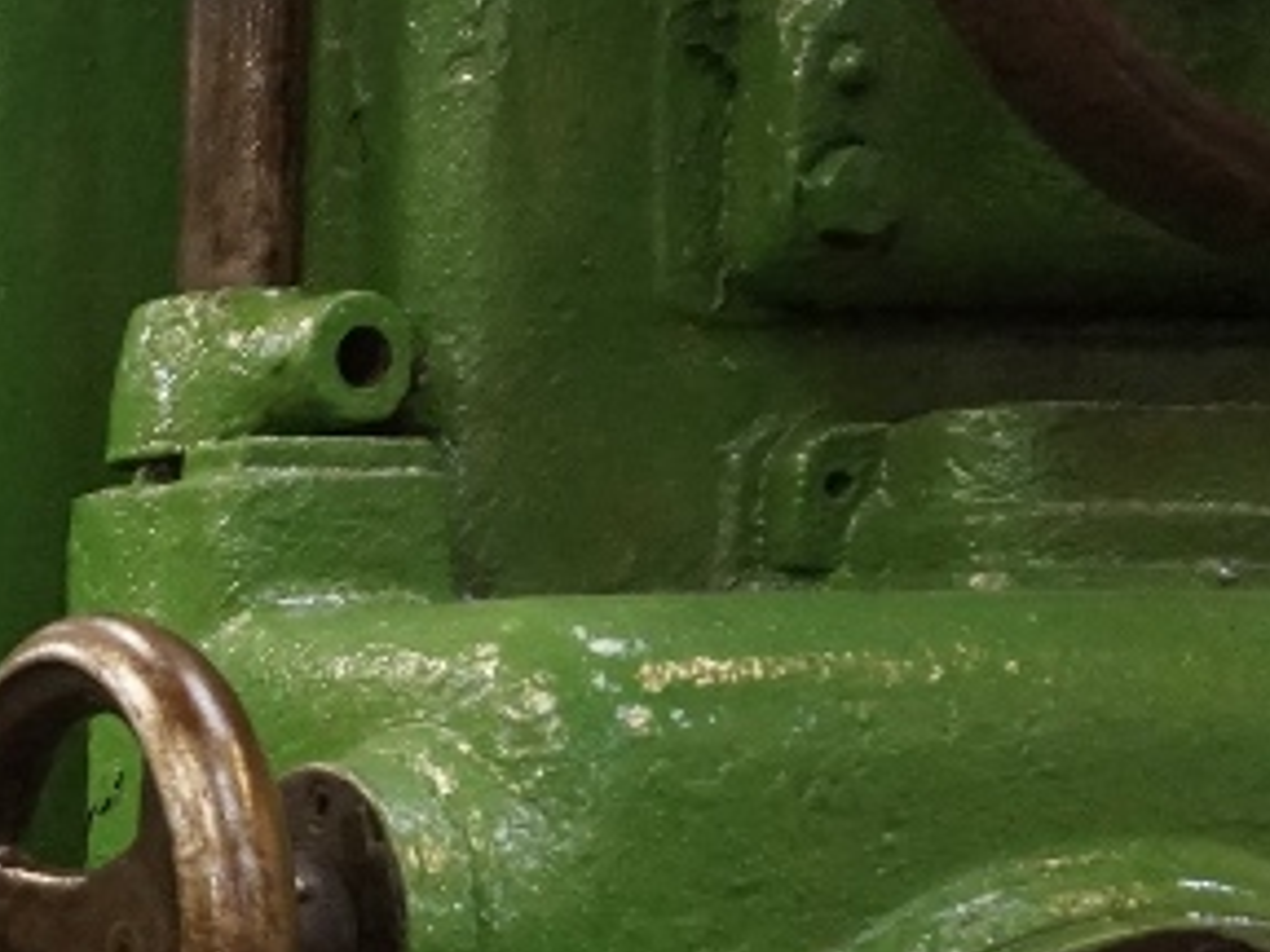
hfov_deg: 19.2
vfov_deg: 16.9
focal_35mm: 82
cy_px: 1245
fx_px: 3008
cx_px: -900
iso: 2500
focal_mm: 16
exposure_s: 1/160
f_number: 3.5
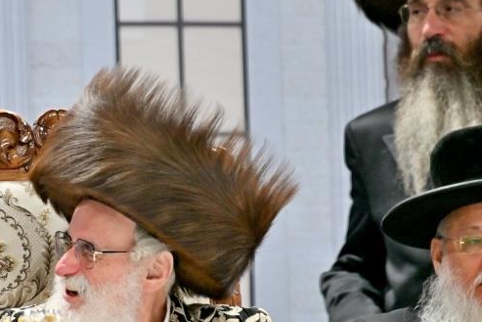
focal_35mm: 575
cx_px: 28
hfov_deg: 3.6
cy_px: 202
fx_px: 7700
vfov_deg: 2.4
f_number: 2.8
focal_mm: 185
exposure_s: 1/125
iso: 400
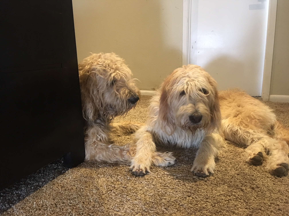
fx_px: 242
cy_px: 108
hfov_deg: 61.7
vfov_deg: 48.2
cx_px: 144
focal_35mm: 29
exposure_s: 1/4
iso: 64
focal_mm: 4.15
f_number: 2.2
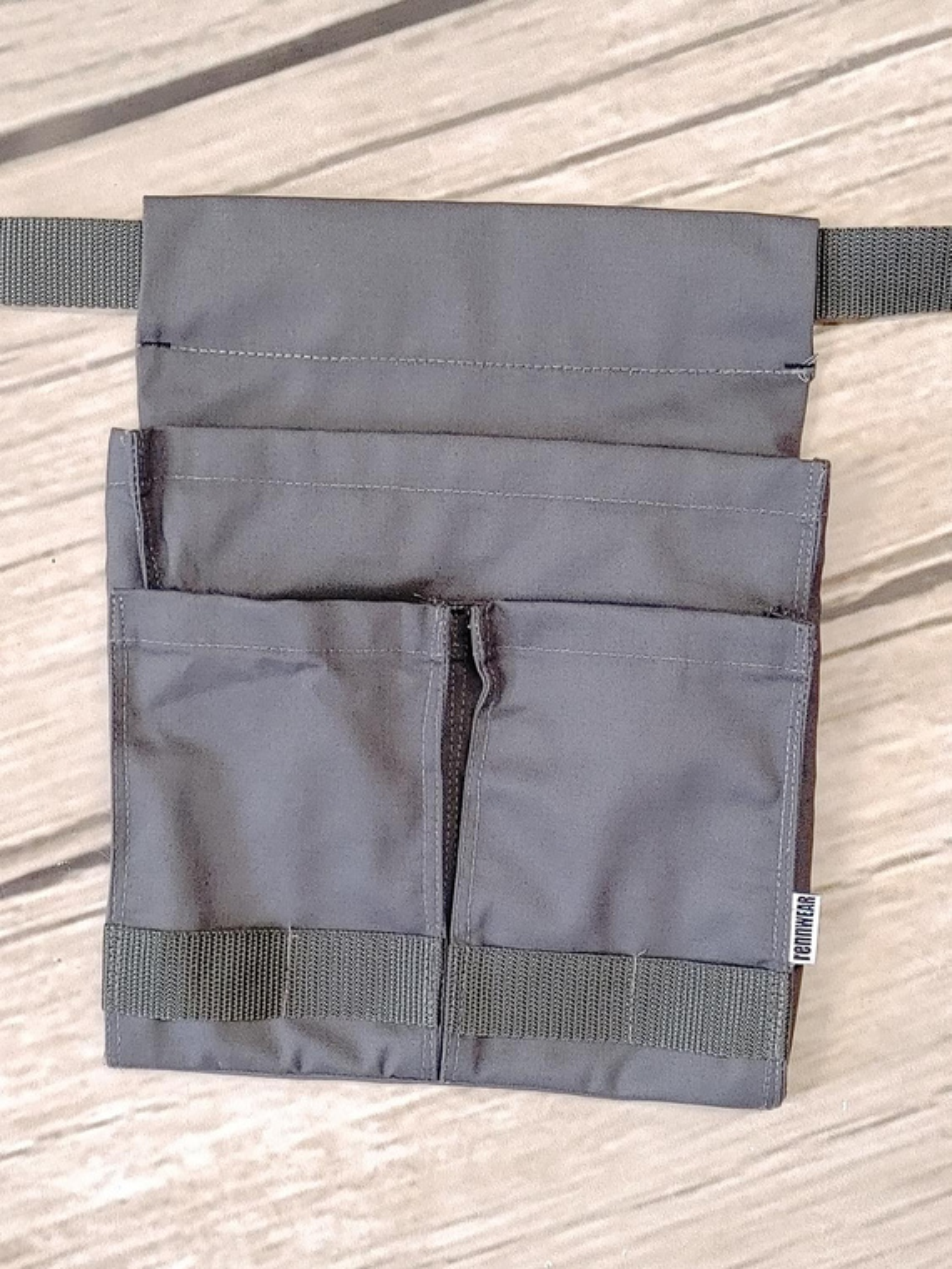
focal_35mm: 52
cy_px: 634
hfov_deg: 28.0
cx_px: 476
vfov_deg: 36.8
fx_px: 1907
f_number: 1.8
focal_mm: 4.81
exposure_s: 1/50
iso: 450
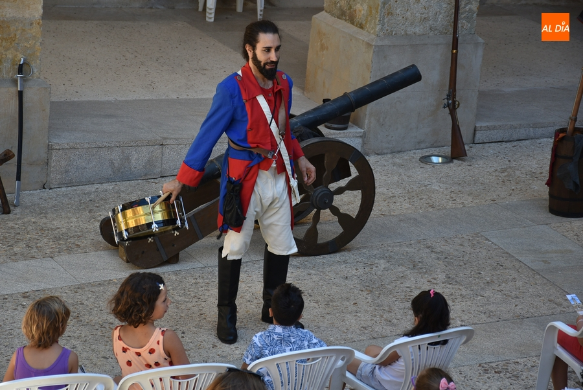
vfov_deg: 11.4
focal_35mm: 120
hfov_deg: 17.0
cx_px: 292
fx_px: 1945
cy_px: 195
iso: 100
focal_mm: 80
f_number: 5.3
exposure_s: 1/125
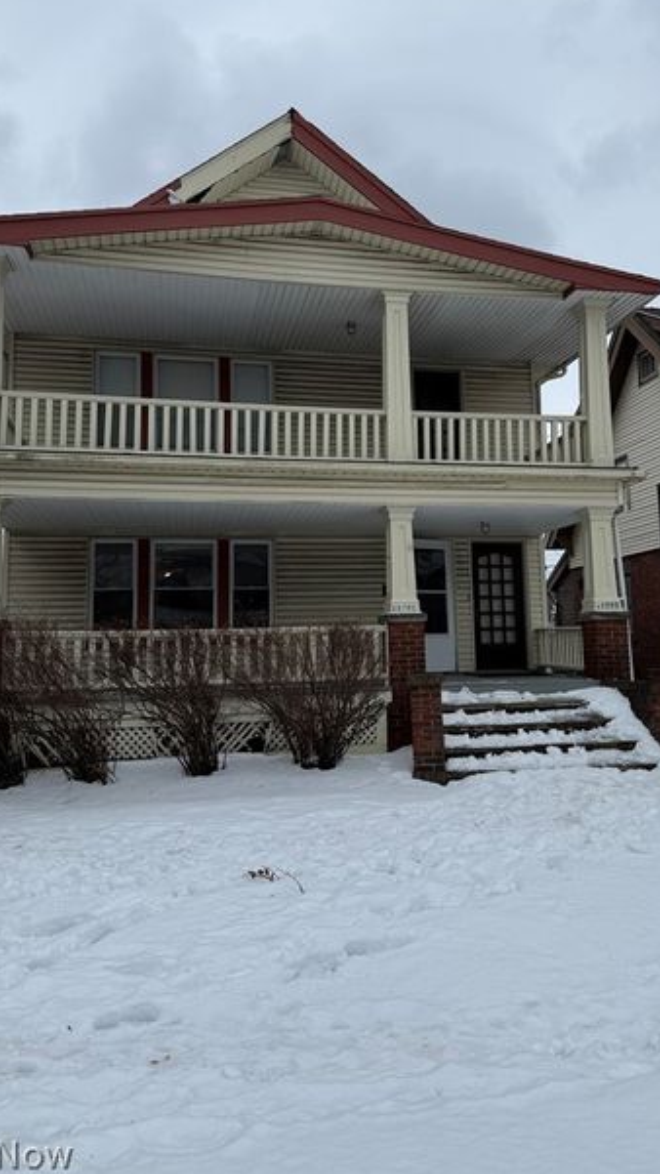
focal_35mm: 29
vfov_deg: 65.9
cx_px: 385
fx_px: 902
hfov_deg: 40.1
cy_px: 532
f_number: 1.78
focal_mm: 6.76
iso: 80
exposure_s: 1/2611
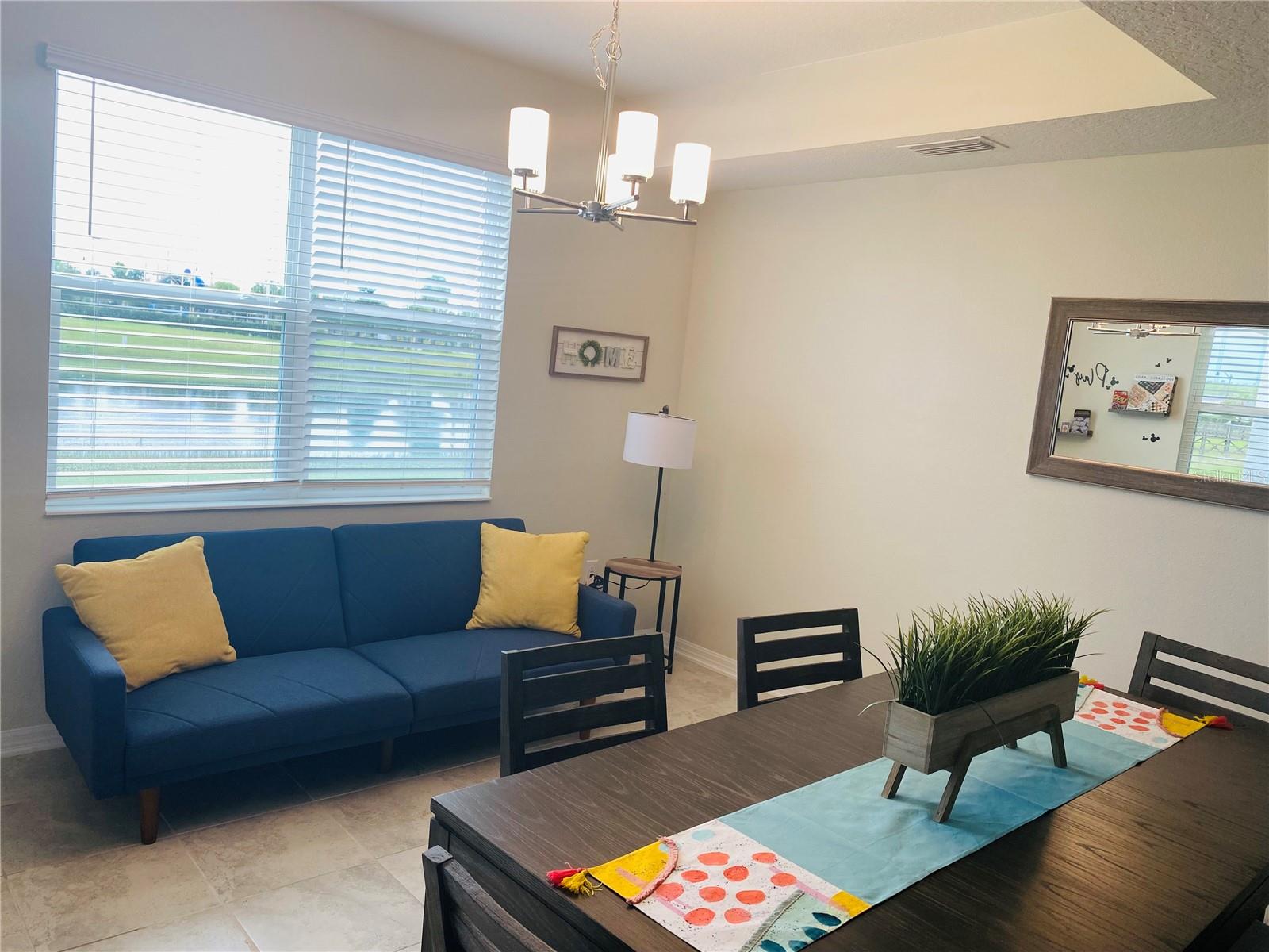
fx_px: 953
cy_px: 476
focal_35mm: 26
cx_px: 634
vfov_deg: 53.1
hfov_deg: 67.3
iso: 50
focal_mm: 4.25
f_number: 1.8
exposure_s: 1/120
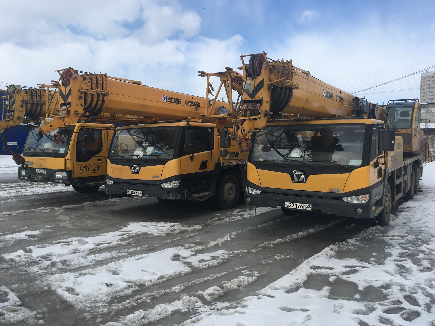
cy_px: 163
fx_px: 364
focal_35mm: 29
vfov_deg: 48.2
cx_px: 218
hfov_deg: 61.7
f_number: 2.2
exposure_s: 1/1789
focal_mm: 4.15
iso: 25
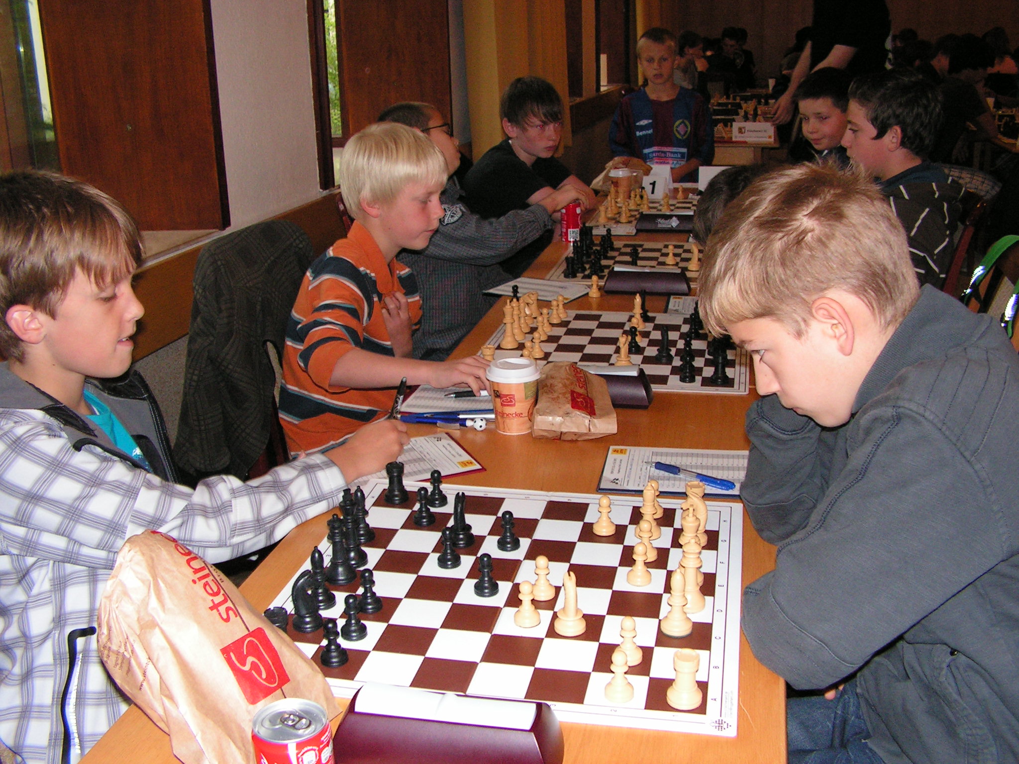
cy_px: 382
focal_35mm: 36
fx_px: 1060
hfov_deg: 51.4
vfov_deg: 39.7
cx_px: 510
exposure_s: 1/40
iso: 200
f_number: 3.2
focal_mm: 6
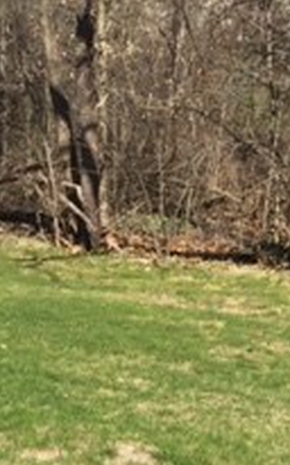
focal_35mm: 96
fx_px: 1215
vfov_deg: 21.5
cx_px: 462
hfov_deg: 12.8
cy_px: 143
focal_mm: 4.15
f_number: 2.2
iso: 32
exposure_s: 1/1582
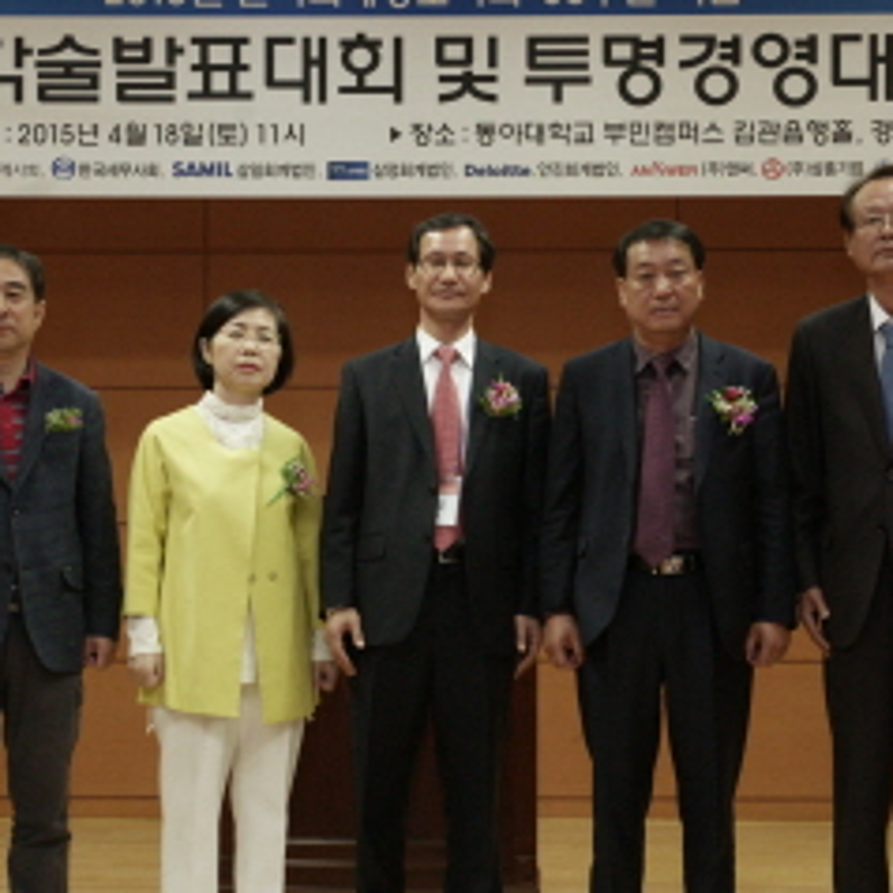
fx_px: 2393
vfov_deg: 21.1
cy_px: 540
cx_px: 435
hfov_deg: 21.1
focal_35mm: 82
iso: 2000
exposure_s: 1/60
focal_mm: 50
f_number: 8
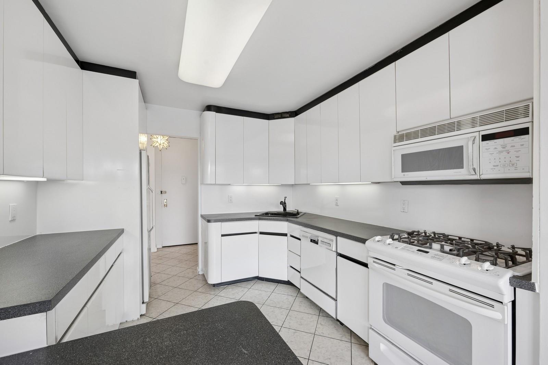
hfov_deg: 104.3
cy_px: 182
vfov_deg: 81.2
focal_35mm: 14
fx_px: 213
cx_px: 274
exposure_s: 1/160
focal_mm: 14
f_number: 8
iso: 250
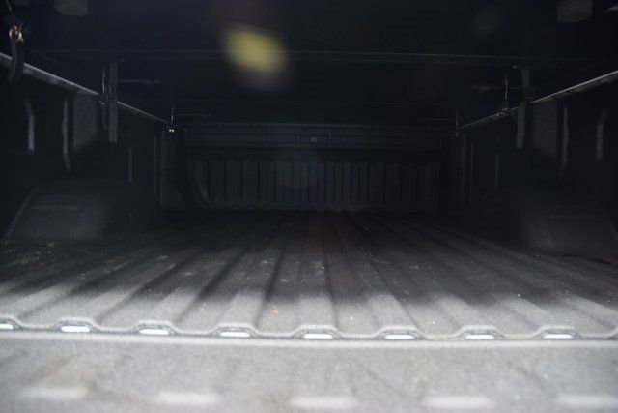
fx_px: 464
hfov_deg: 67.4
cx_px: 309
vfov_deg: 48.0
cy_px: 206
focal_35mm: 27
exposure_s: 1/10
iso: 1600
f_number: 3.5
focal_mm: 18
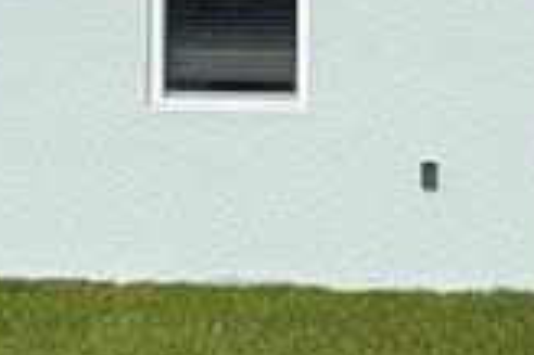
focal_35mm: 91
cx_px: 316
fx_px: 1348
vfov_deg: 14.8
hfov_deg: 22.4
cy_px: 10
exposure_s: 1/713
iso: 40
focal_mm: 2.22
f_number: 2.2
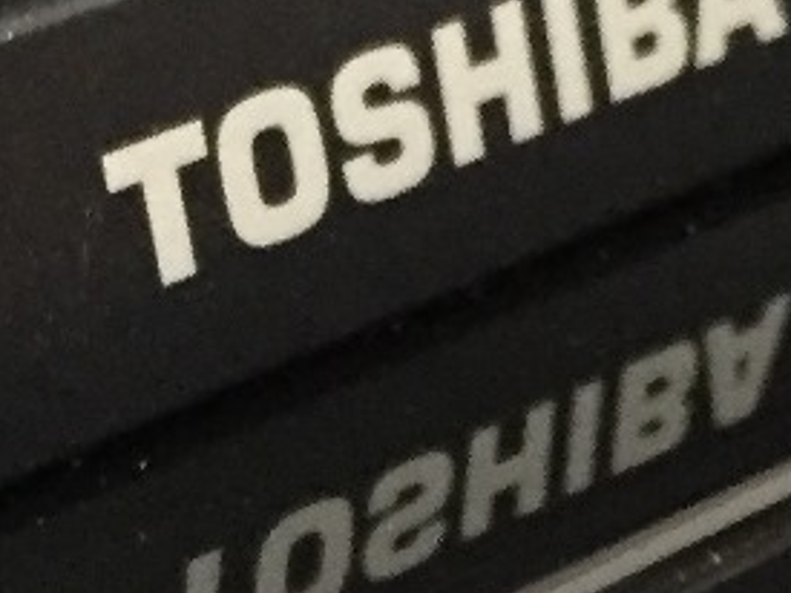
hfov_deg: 11.5
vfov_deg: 8.6
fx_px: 3929
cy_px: 639
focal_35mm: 172
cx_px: 175
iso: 320
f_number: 2.2
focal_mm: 4.15
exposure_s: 1/17
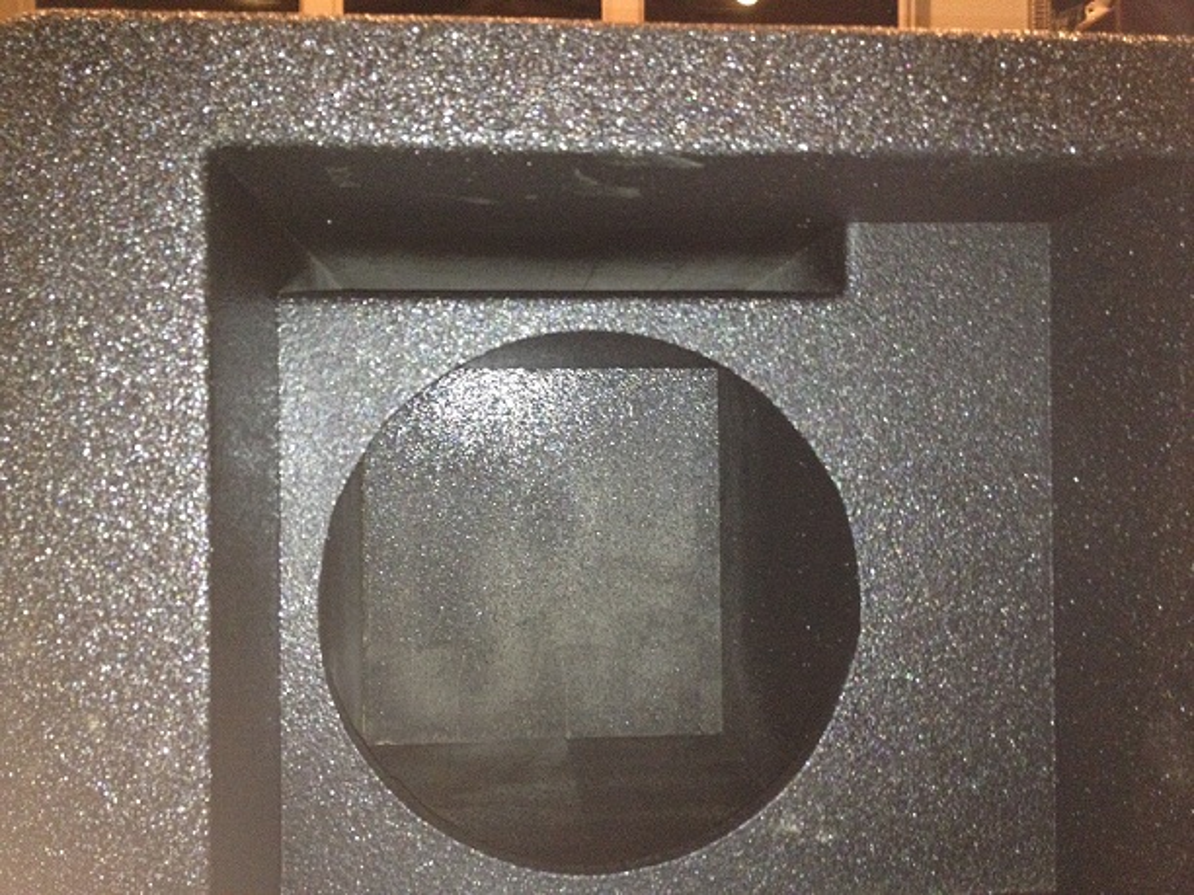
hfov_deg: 52.6
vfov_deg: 40.7
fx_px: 1207
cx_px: 597
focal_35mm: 35
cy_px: 448
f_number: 2.4
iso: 400
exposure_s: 1/16
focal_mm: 4.28
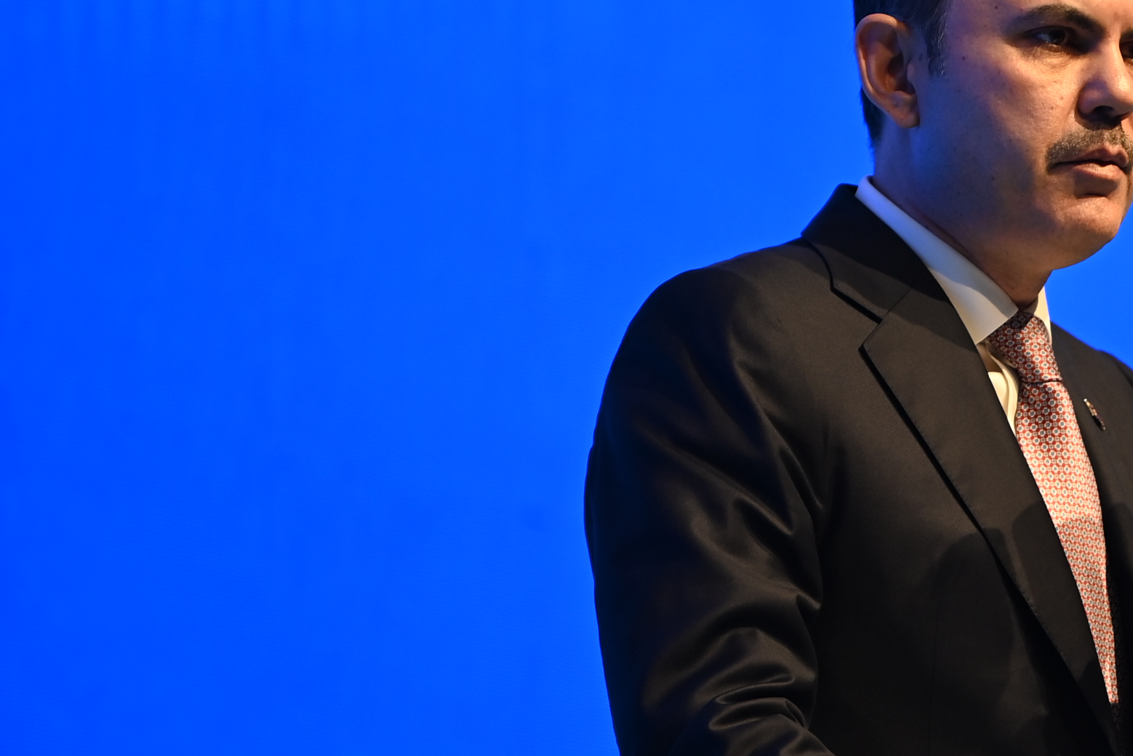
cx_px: 1124
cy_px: 133
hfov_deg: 4.0
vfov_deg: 2.7
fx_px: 16082
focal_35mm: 511
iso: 500
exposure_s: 1/400
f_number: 2.8
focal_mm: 200
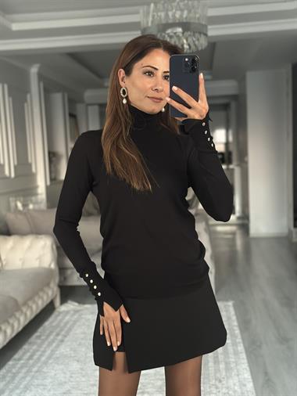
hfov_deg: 30.3
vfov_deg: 39.6
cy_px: 198
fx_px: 549
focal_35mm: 48
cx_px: 148
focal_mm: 6.86
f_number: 1.78
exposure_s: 1/40
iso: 640
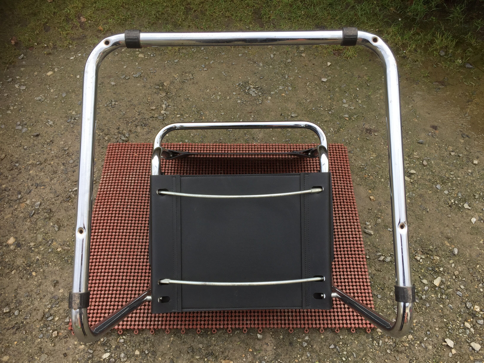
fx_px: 405
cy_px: 182
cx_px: 242
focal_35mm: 29
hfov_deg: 61.7
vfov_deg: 48.2
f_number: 2.2
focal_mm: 4.15
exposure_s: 1/465
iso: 32
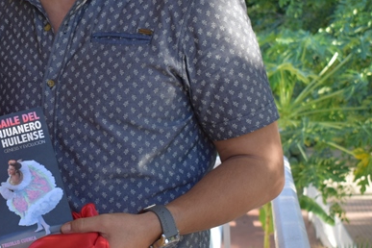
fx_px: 1026
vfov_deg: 13.8
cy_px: 94
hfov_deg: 19.8
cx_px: -14
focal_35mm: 99
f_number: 4
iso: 200
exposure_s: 1/60
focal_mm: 25
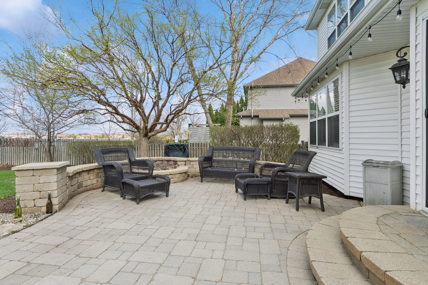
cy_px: 142
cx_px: 214
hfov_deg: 90.0
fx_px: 214
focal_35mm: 18
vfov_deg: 67.4
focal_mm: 12
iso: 320
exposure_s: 1/160
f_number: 8
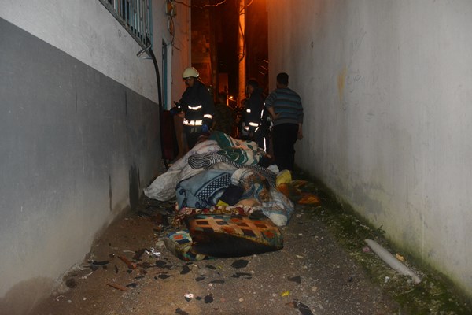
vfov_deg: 47.9
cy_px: 158
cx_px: 236
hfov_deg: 67.4
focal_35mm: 27
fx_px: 354
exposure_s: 1/60
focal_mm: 18
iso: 3200
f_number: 3.5
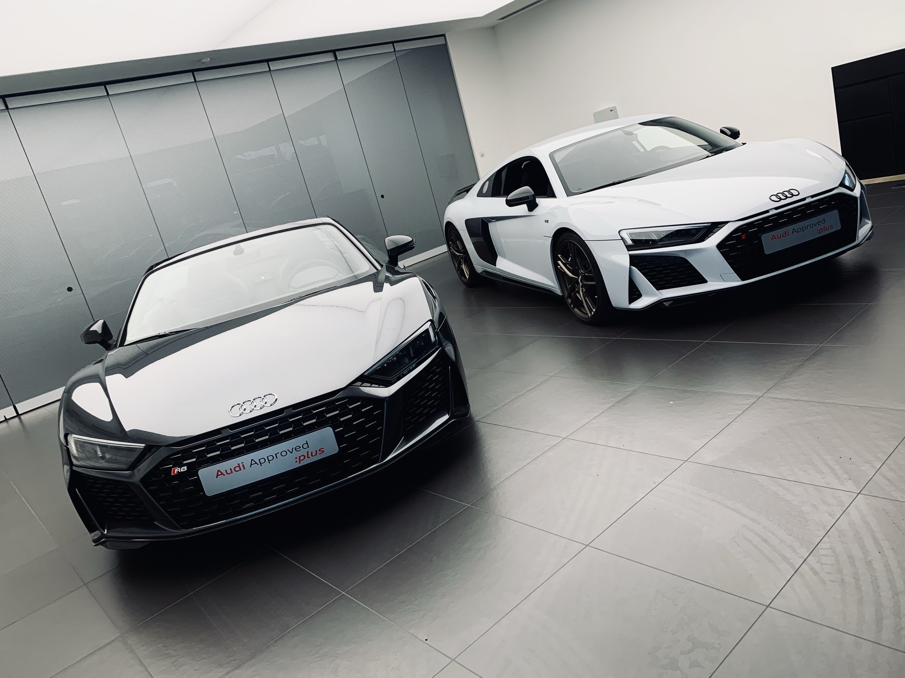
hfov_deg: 67.3
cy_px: 339
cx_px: 452
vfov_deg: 53.1
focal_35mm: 26
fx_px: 680
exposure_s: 1/121
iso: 80
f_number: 1.8
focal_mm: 4.25
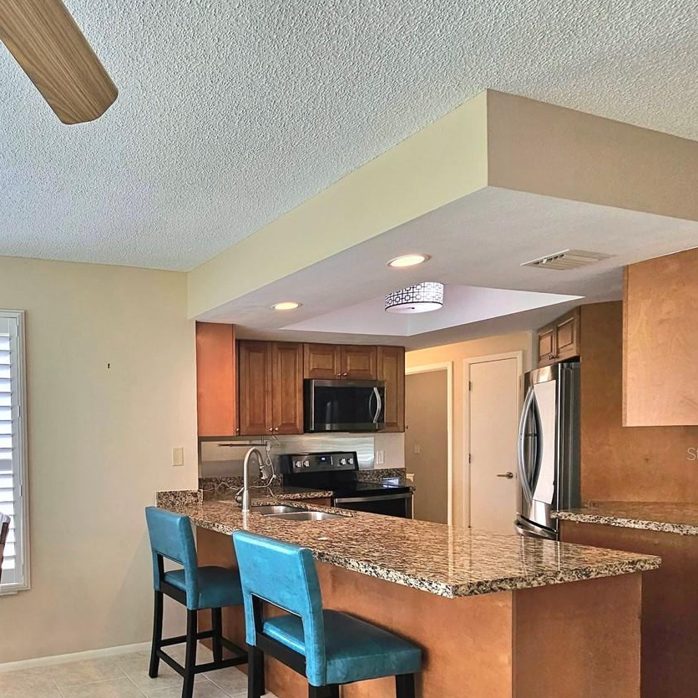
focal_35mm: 22
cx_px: 98
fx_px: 502
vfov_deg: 68.1
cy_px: 453
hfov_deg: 61.1
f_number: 2.2
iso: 100
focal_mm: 2.2
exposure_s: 1/208
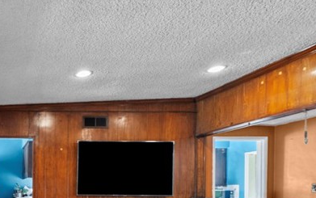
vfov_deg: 35.5
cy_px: 201
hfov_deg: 47.9
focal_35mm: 32
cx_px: -8
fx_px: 276
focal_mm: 12
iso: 640
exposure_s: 1/1.67
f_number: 9
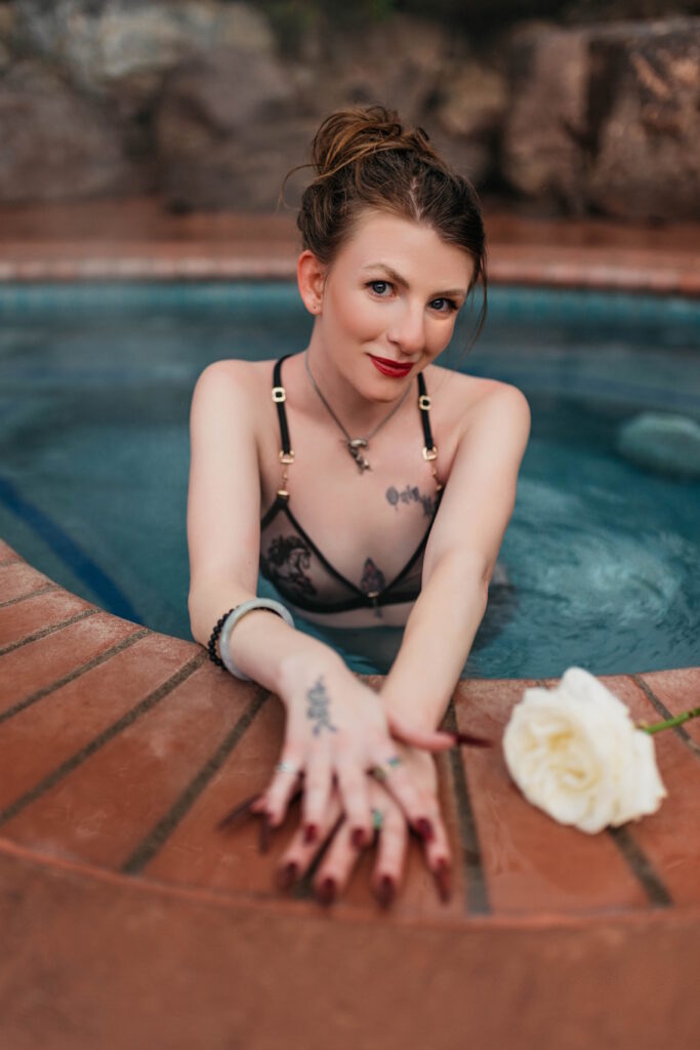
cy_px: 525
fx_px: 1020
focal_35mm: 35
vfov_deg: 54.4
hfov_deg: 37.9
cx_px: 350
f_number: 1.4
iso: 250
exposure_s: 1/1600
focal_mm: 35
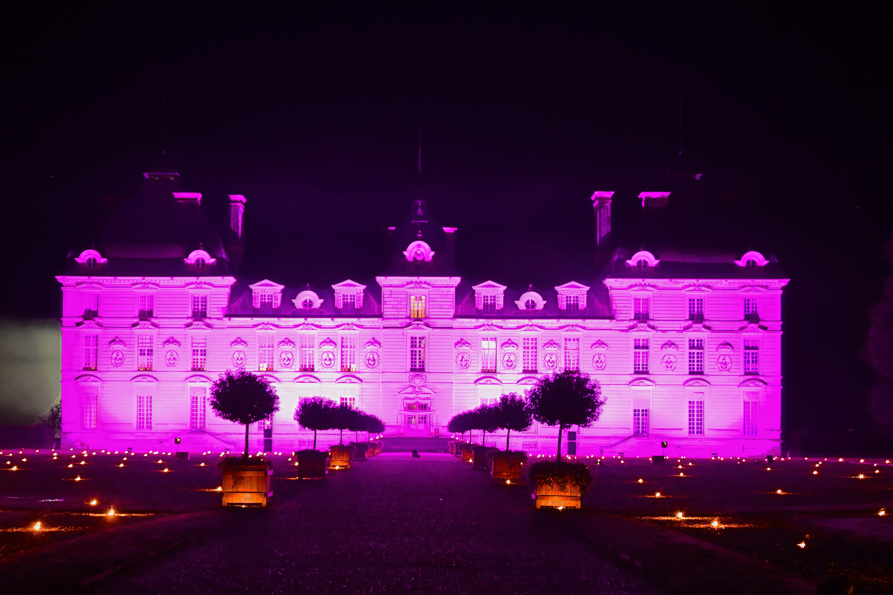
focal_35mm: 45
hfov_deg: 43.6
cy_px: 329
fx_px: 1116
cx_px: 410
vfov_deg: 29.8
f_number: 1.8
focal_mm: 26
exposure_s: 1/13
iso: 1600
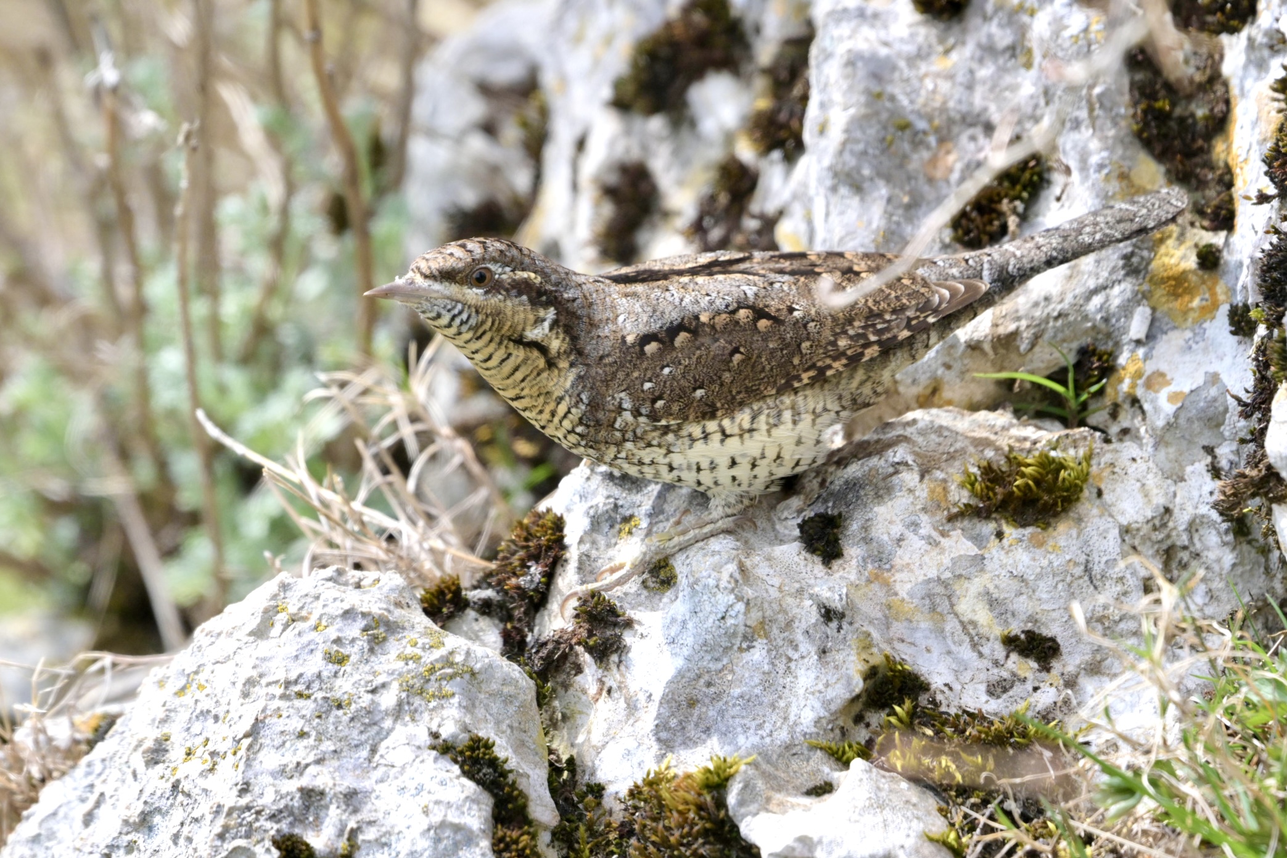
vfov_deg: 2.5
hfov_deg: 3.7
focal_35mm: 560
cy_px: 429
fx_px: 20017
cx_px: 644
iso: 1250
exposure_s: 1/2500
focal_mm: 560
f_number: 6.3
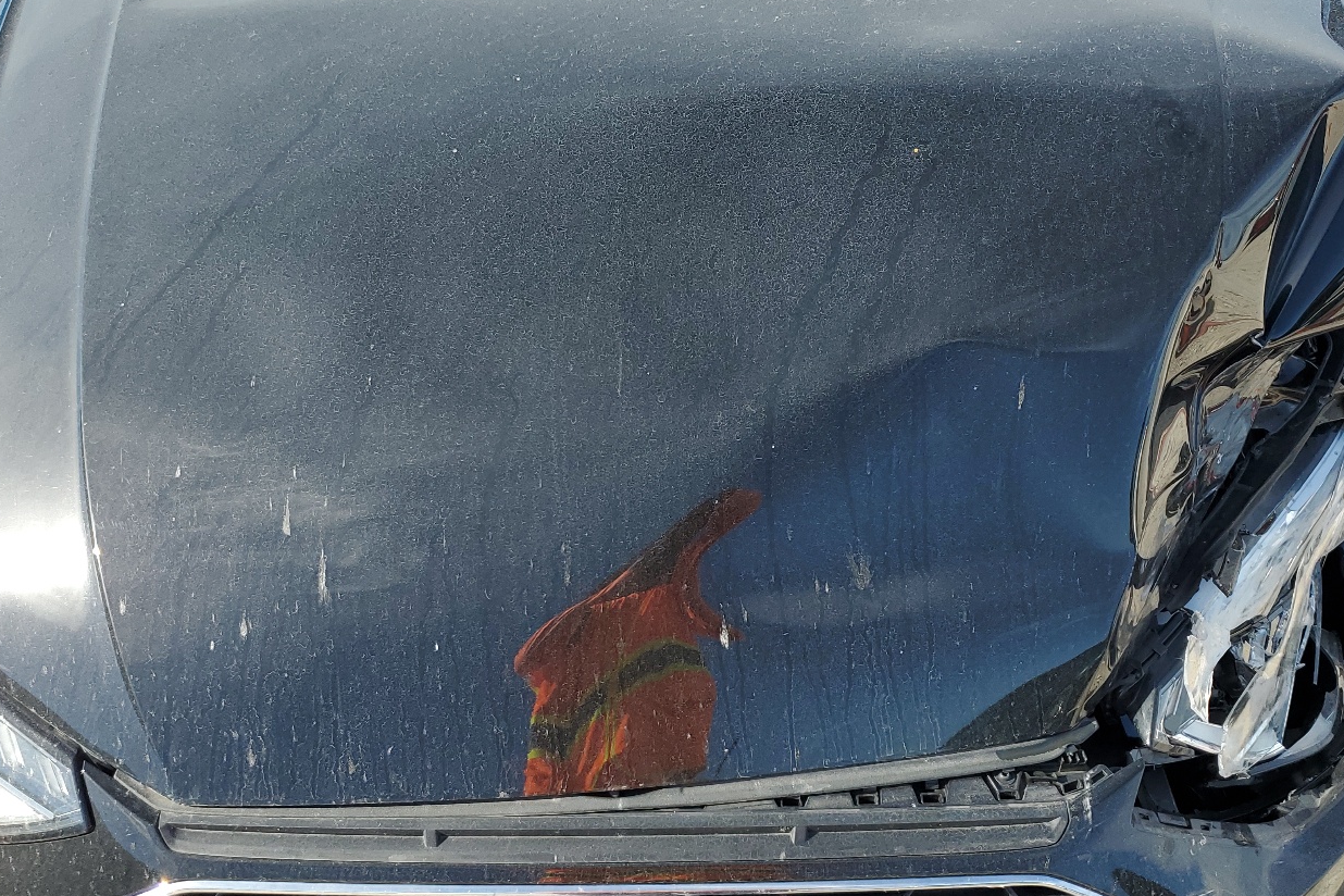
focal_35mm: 35
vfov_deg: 37.8
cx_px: 680
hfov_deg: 54.4
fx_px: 1307
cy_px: 501
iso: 50
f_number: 1.5
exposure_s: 1/1111
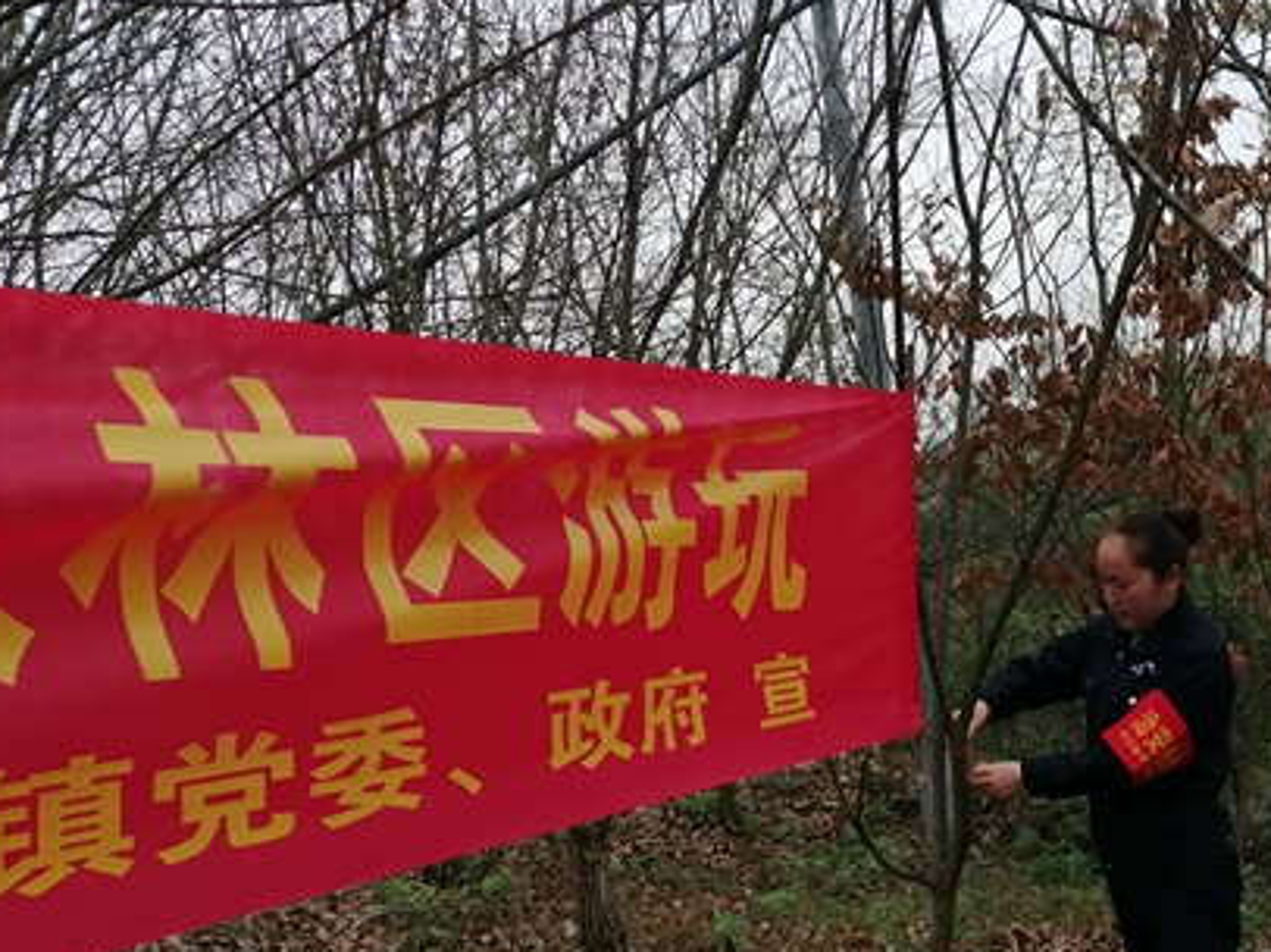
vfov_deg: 34.9
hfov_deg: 44.7
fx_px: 1505
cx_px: 911
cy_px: 589
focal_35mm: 41
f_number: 1.8
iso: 125
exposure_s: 1/900
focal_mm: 3.62
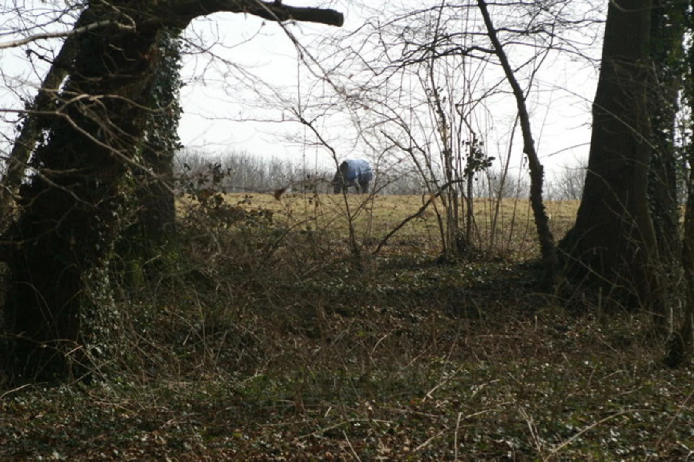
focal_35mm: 105
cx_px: 347
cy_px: 231
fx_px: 2023
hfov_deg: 19.5
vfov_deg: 13.0
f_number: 6.3
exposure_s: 1/2000
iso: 400
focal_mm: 70
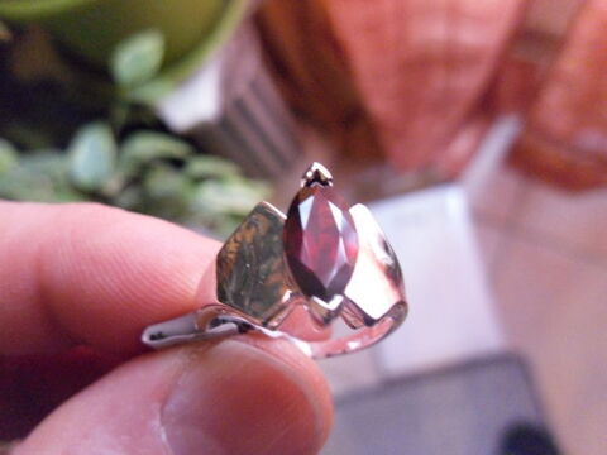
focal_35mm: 35
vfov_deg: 40.7
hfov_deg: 52.6
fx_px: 614
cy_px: 228
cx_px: 304
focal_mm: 6.3
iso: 800
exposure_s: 1/14
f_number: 3.5
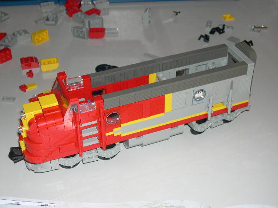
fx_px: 458
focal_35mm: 57
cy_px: 104
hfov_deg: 33.8
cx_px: 139
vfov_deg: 25.7
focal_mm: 12.2
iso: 100
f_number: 3.4
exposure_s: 1/60
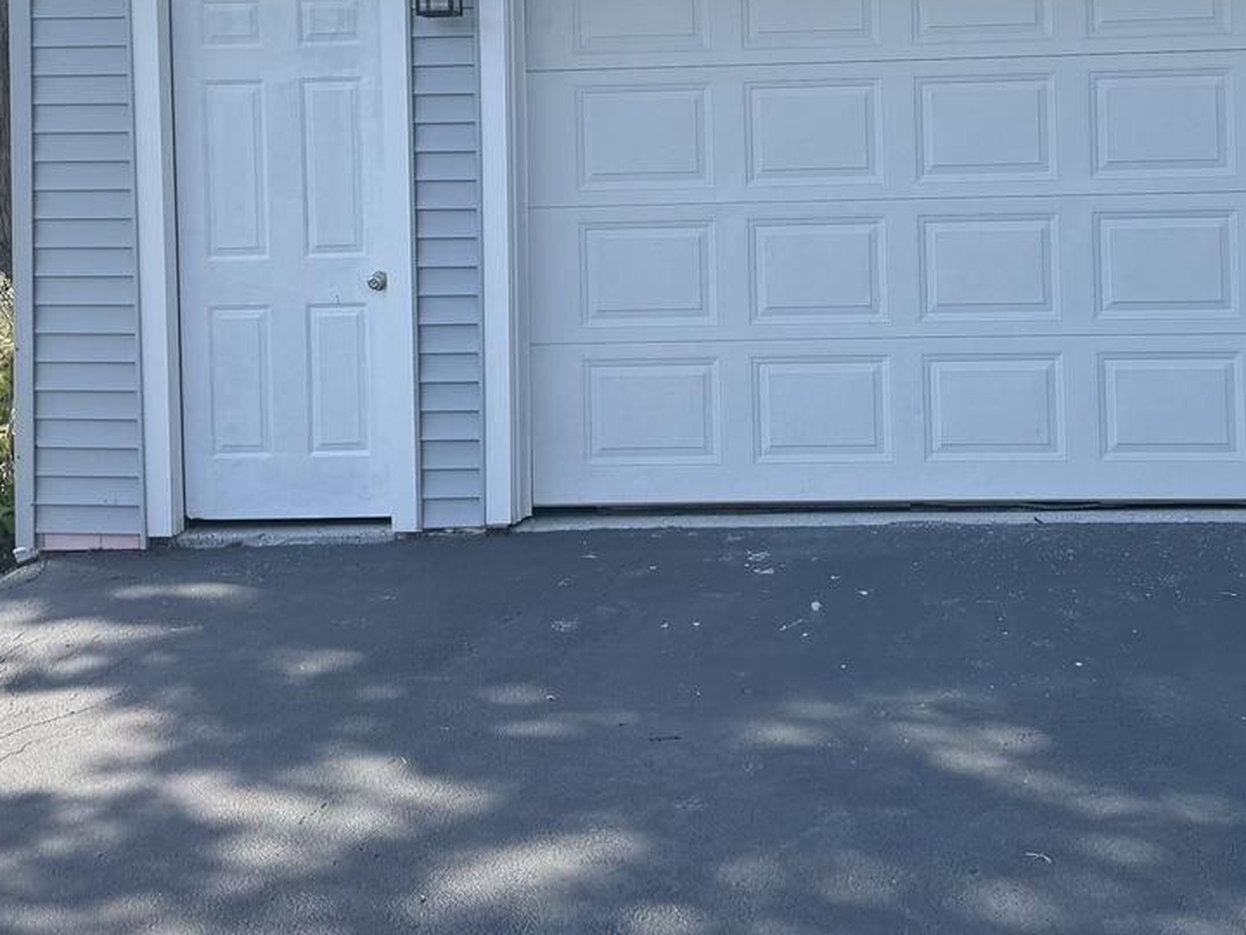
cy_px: 139
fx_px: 1728
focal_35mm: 48
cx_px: 786
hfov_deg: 39.4
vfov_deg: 29.3
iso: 80
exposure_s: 1/1818
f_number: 1.78
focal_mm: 6.76
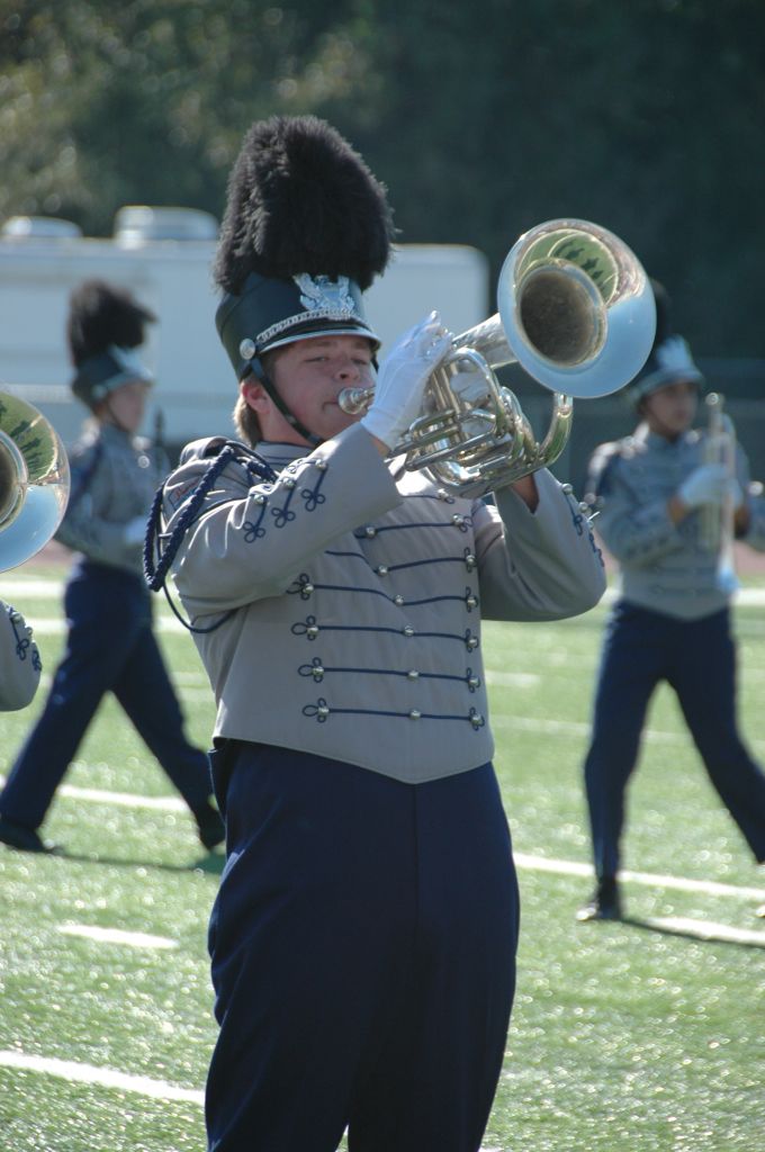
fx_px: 9588
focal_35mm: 300
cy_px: 576
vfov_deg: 6.9
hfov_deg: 4.6
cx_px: 382
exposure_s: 1/500
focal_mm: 200
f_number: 5.6
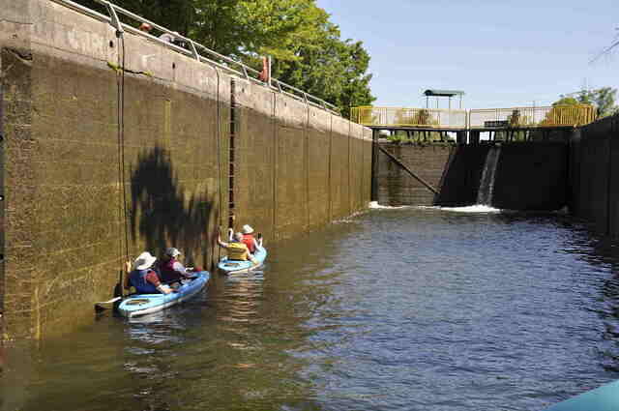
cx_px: 310
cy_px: 206
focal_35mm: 48
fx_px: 824
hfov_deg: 41.2
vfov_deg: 28.0
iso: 200
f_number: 8
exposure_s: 1/250
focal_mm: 32
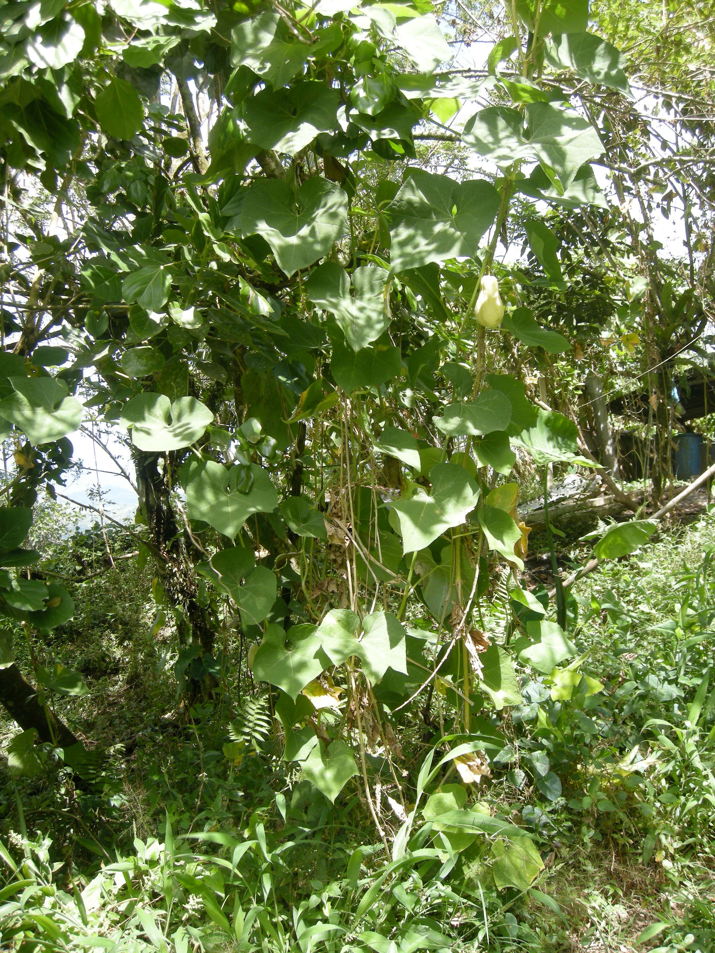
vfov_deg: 52.6
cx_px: 358
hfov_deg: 40.7
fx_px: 964
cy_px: 476
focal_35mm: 35
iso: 64
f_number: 3.8
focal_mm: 7.5
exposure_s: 1/110
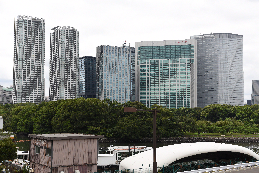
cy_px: 85
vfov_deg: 26.5
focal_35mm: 51
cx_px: 129
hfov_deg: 38.9
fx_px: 367
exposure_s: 1/160
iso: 64
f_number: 5.6
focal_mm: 50
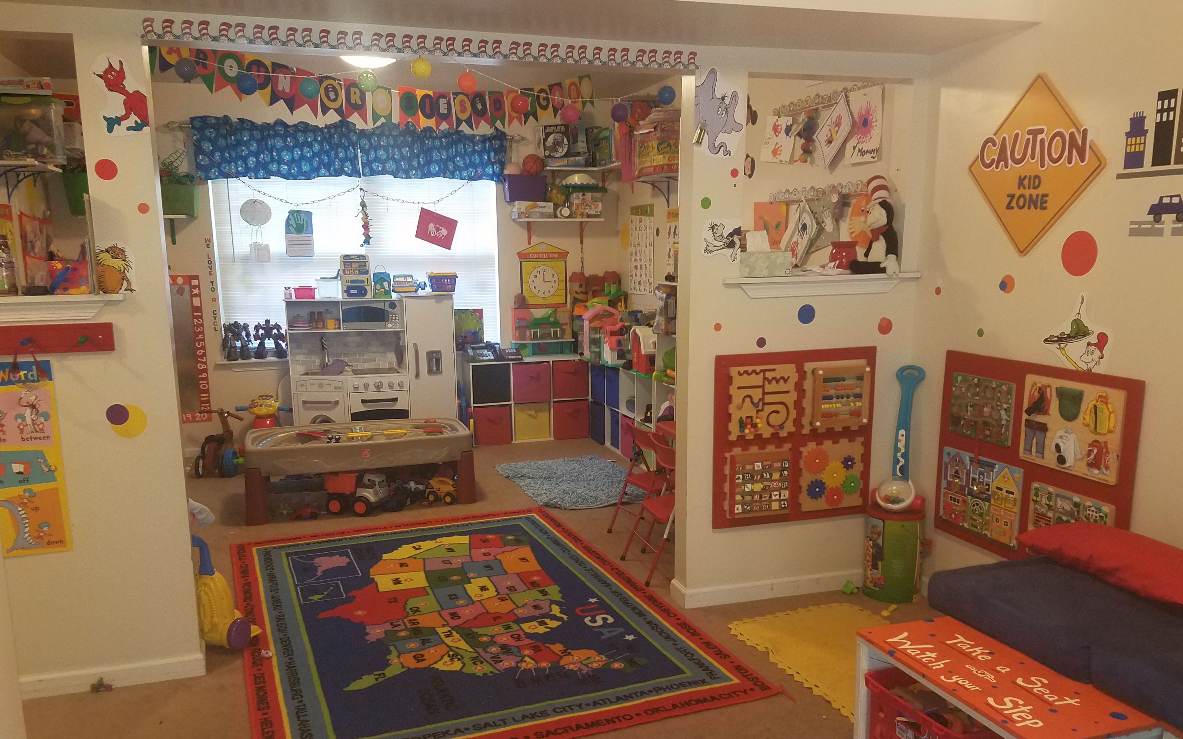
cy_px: 407
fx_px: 903
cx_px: 593
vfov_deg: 44.5
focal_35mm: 28
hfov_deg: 66.5
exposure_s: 1/24
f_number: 1.7
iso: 125
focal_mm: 4.2
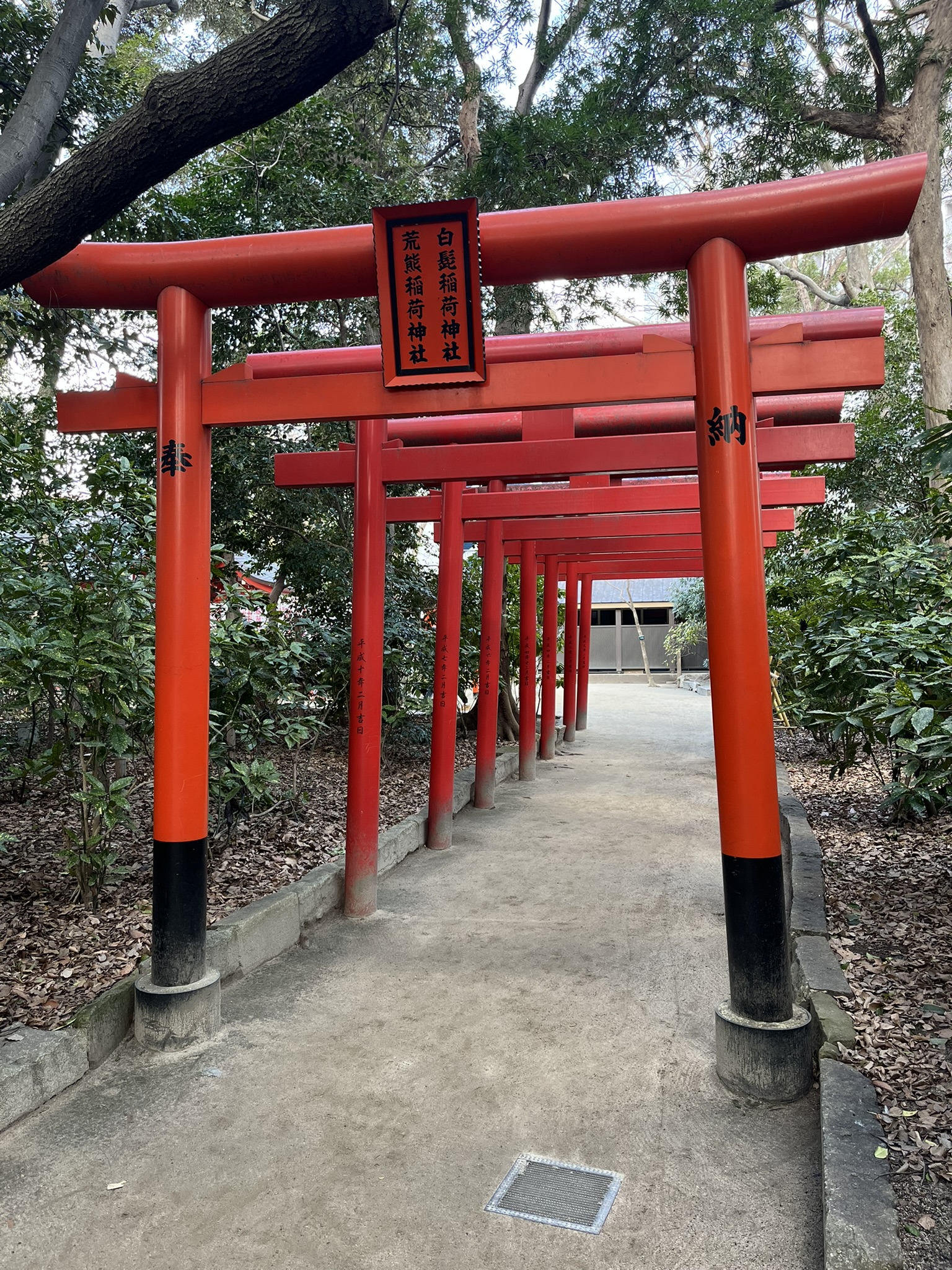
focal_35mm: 26
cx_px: 476
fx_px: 953
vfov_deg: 67.3
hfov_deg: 53.1
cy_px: 635
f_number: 1.6
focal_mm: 5.1
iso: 125
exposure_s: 1/121
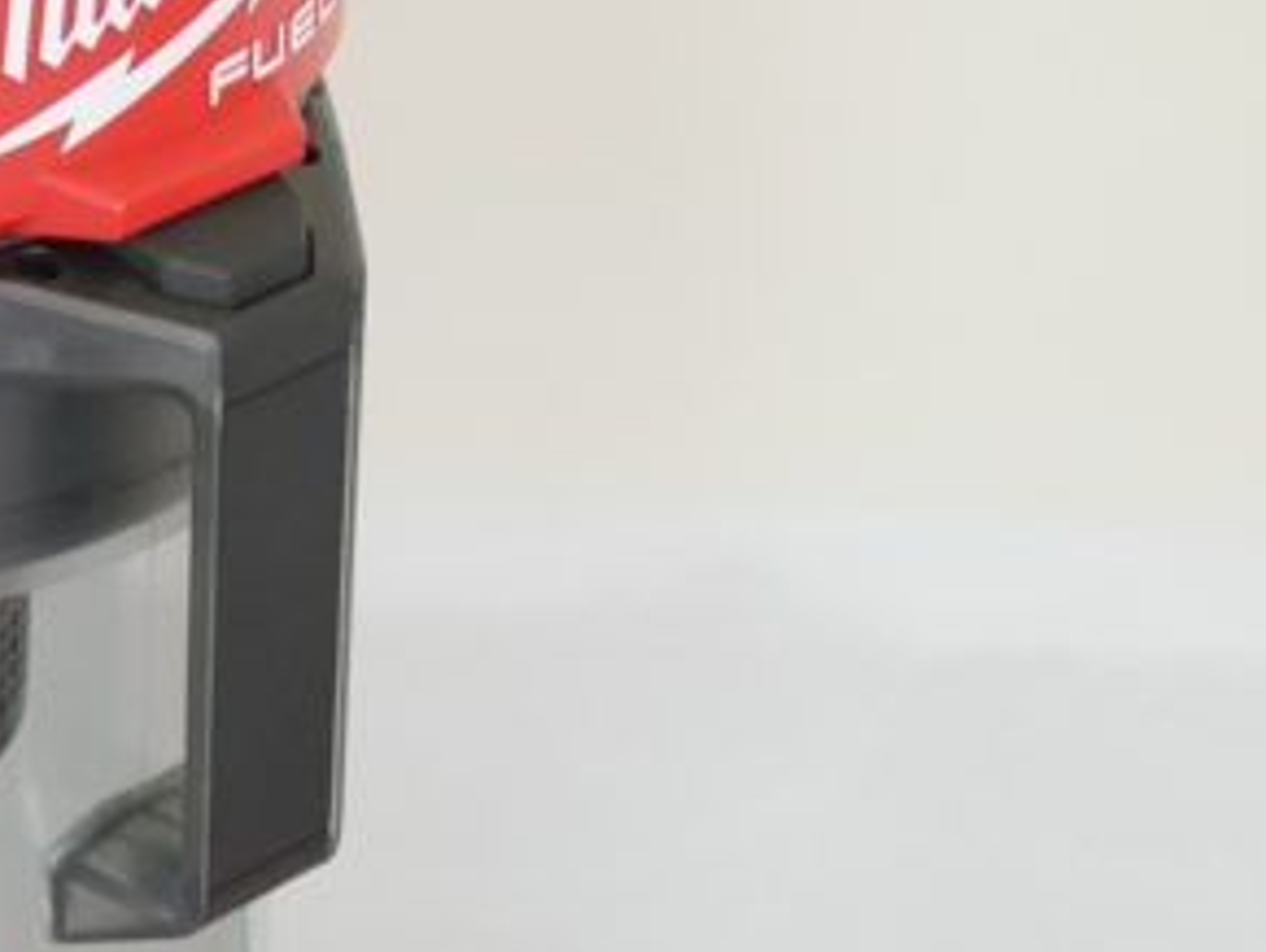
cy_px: 786
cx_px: -135
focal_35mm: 163
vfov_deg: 9.1
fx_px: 5966
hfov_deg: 11.9
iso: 3200
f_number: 4.5
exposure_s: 1/80
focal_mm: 34
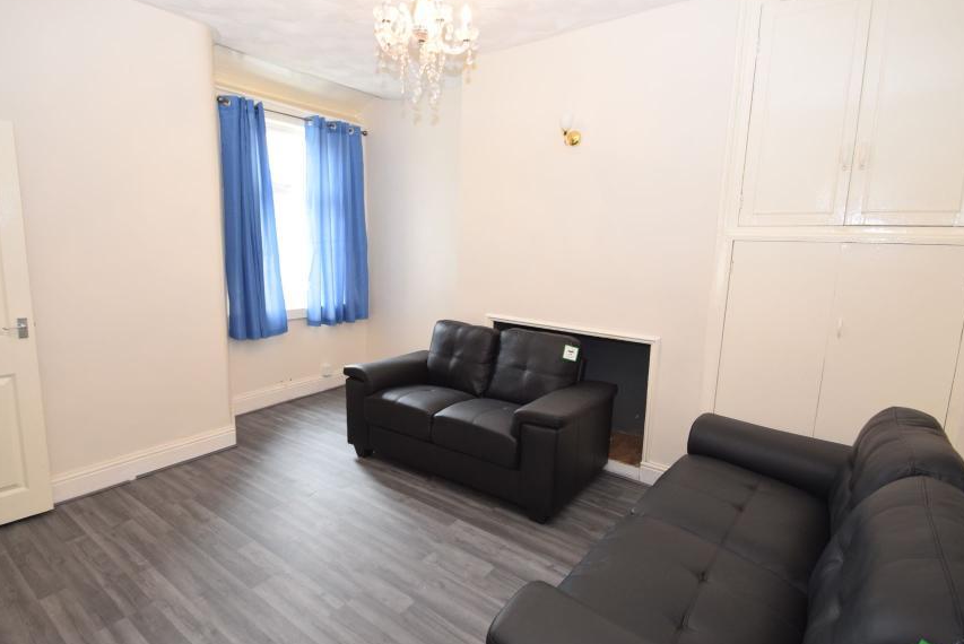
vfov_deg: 67.5
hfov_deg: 89.8
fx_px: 482
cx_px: 445
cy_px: 315
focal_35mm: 18
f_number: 5
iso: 800
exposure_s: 1/100
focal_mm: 10
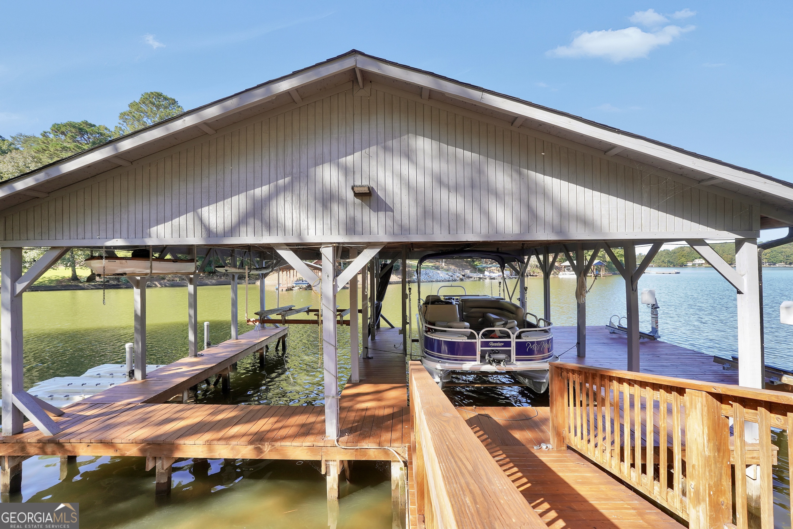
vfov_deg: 77.3
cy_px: 264
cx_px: 396
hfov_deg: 100.4
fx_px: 330
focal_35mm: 15
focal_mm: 10
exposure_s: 1/100
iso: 100
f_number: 5.6
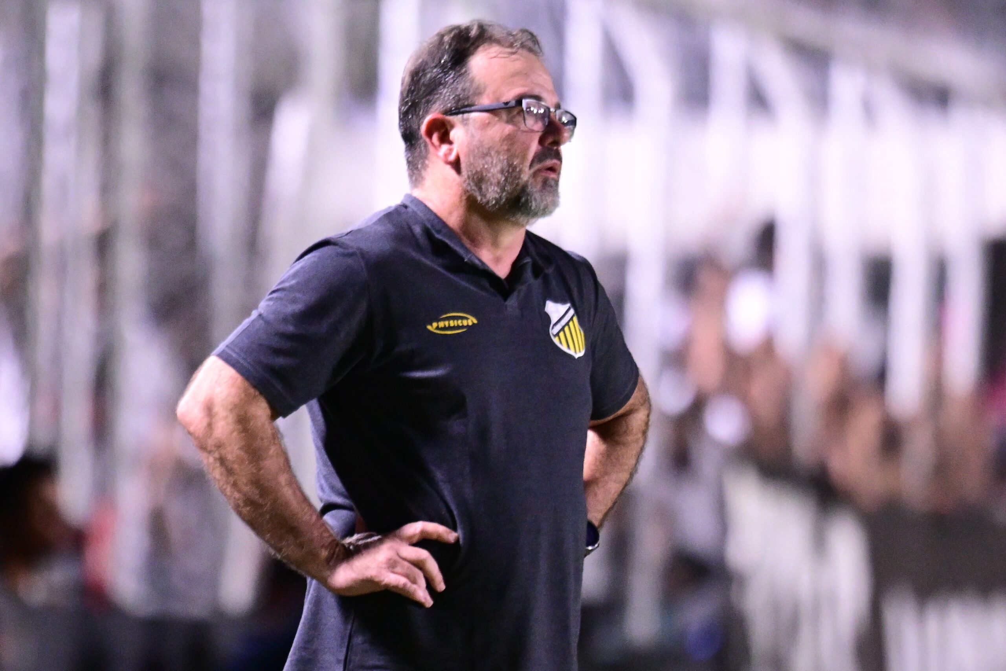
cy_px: 336
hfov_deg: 6.9
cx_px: 503
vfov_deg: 4.6
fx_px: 8383
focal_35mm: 300
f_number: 2.8
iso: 3200
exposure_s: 1/500
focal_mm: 300
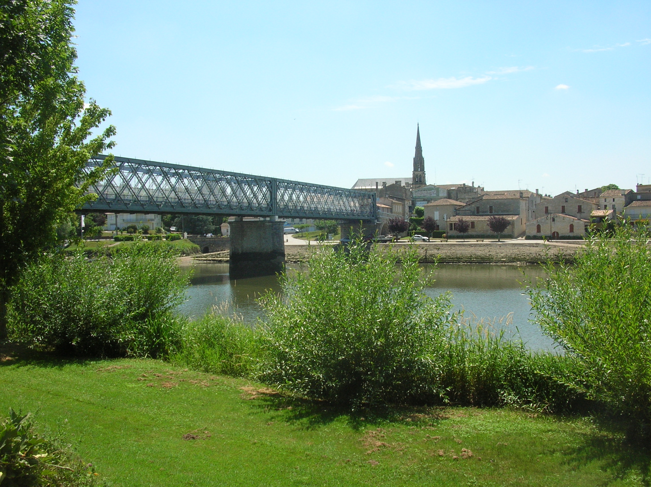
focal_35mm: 35
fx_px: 658
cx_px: 326
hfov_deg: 52.7
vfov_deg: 40.6
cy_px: 244
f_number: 5.6
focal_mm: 5.8
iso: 71
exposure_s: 1/327
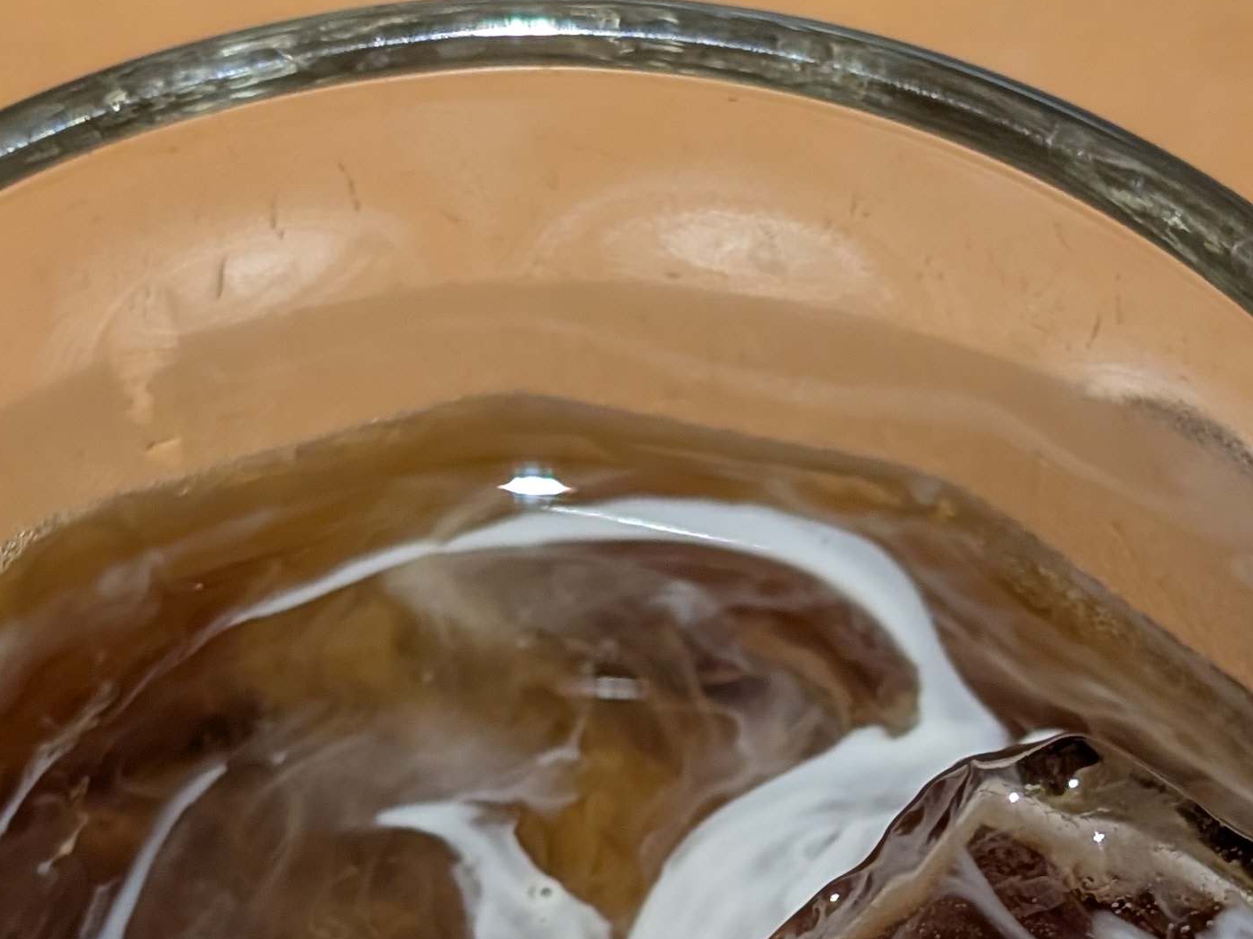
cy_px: 1214
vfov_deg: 10.2
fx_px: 5139
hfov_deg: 13.9
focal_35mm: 142
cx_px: 522
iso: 152
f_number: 1.68
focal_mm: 6.9
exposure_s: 1/60
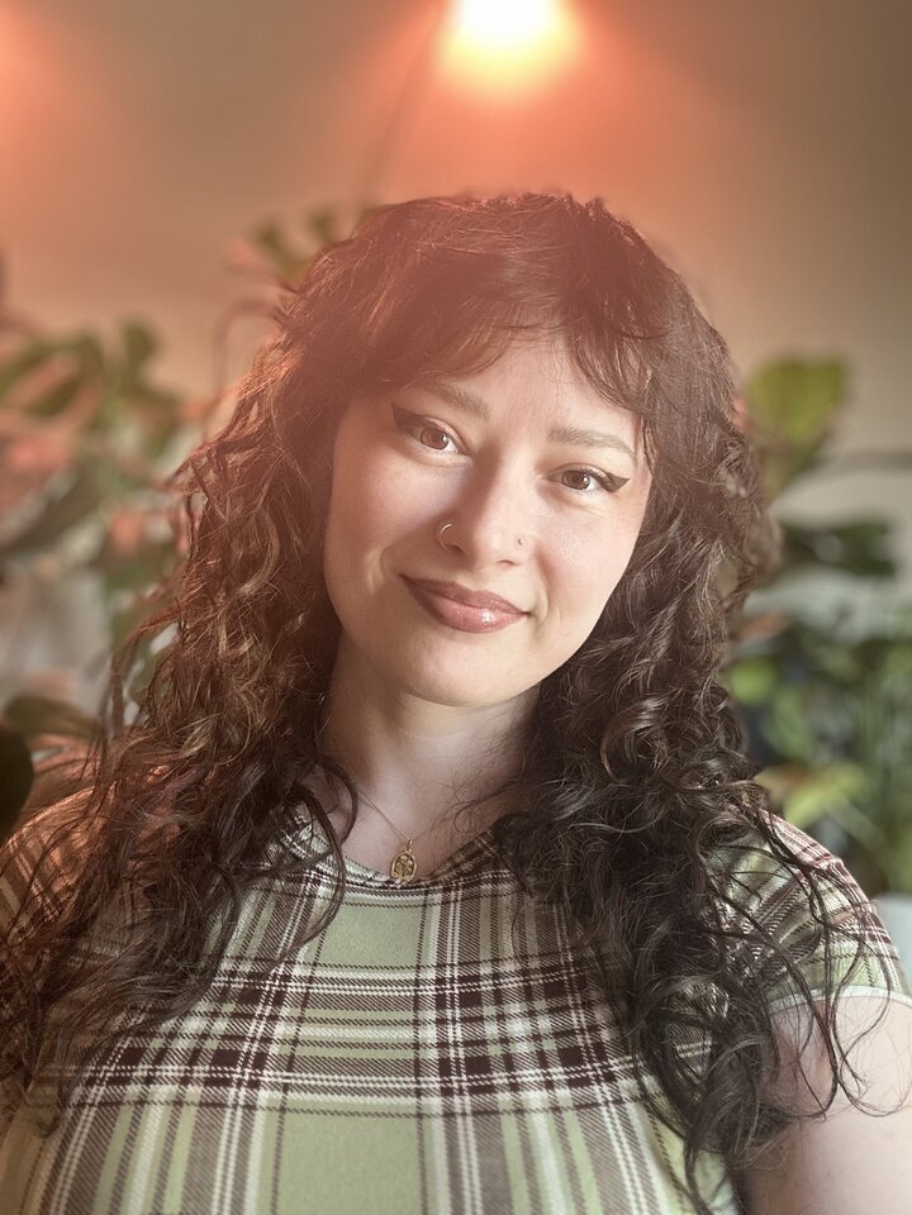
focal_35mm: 30
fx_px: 1054
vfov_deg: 60.0
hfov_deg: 46.8
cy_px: 608
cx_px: 456
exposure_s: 1/60
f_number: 1.9
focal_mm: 2.69
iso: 100
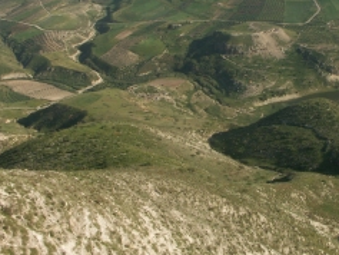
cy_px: 82
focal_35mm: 59
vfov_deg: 24.7
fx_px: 578
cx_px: 252
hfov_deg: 32.1
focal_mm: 7.2
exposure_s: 1/400
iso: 100
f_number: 7.1
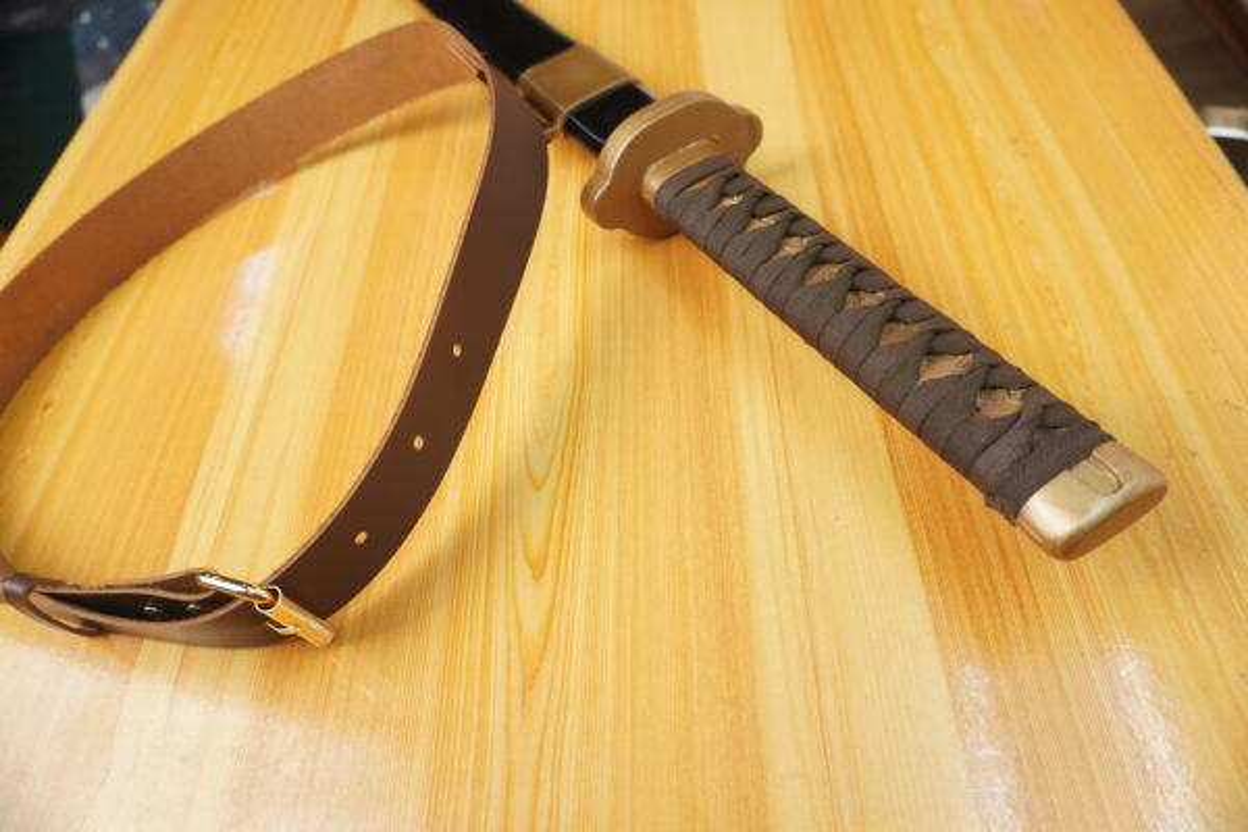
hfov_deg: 73.7
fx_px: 832
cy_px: 416
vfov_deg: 53.1
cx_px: 624
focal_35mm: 24
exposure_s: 1/100
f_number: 3.5
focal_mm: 16
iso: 500
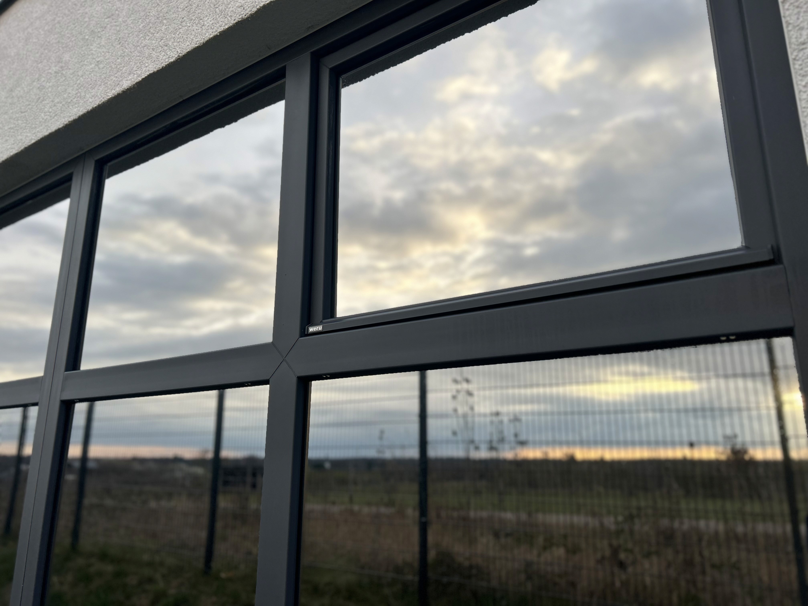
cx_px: 404
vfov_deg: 53.1
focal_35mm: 26
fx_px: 607
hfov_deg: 67.3
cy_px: 303
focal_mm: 5.7
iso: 50
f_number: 1.5
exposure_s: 1/466
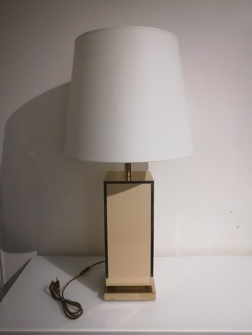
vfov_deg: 67.3
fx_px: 252
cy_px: 168
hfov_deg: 53.1
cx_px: 126
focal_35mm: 26
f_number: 2.2
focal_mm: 3.83
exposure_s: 1/20
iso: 640
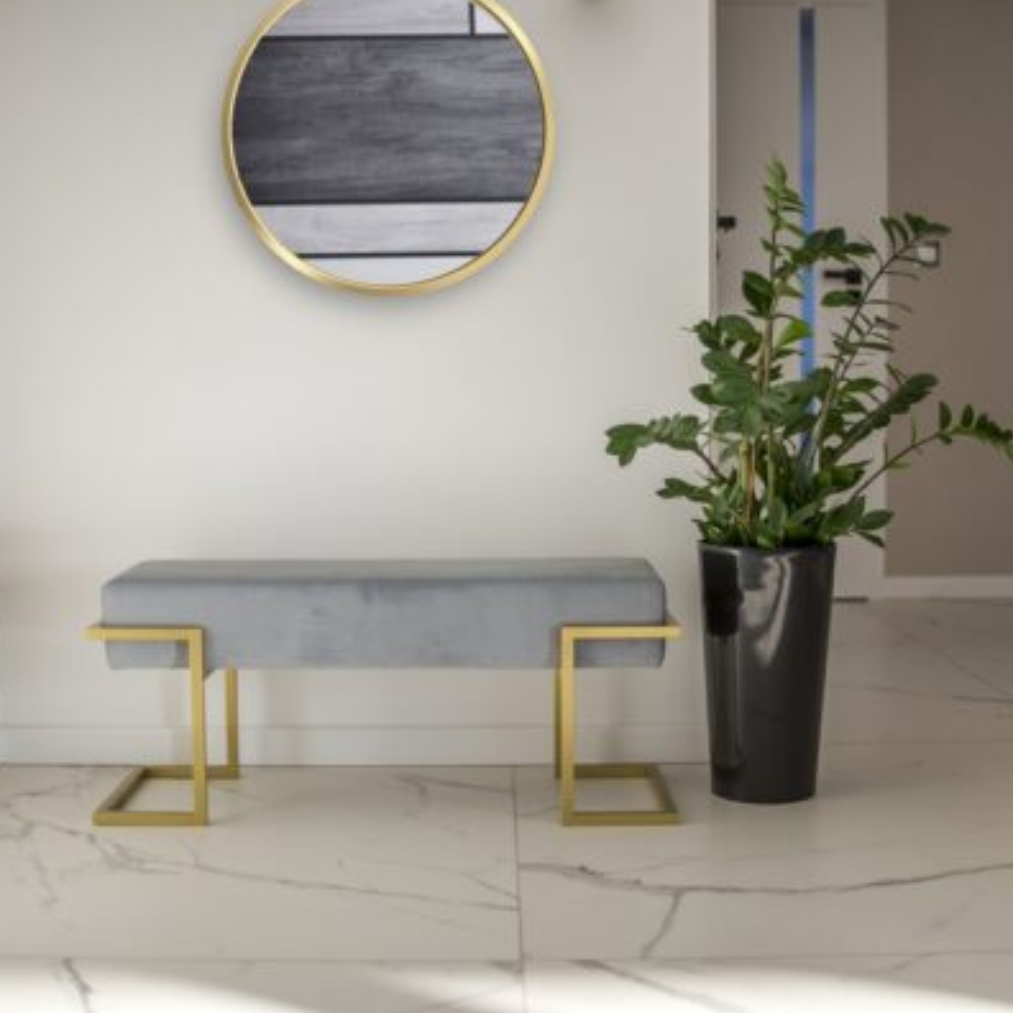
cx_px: 490
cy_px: 506
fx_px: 1490
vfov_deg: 37.6
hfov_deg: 37.5
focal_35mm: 45
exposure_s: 1/400
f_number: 1.8
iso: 220
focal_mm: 35
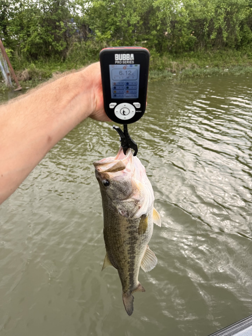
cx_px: 126
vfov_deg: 71.6
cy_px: 168
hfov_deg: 56.8
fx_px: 233
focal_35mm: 24
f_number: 1.78
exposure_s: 1/1156
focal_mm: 6.76
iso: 80
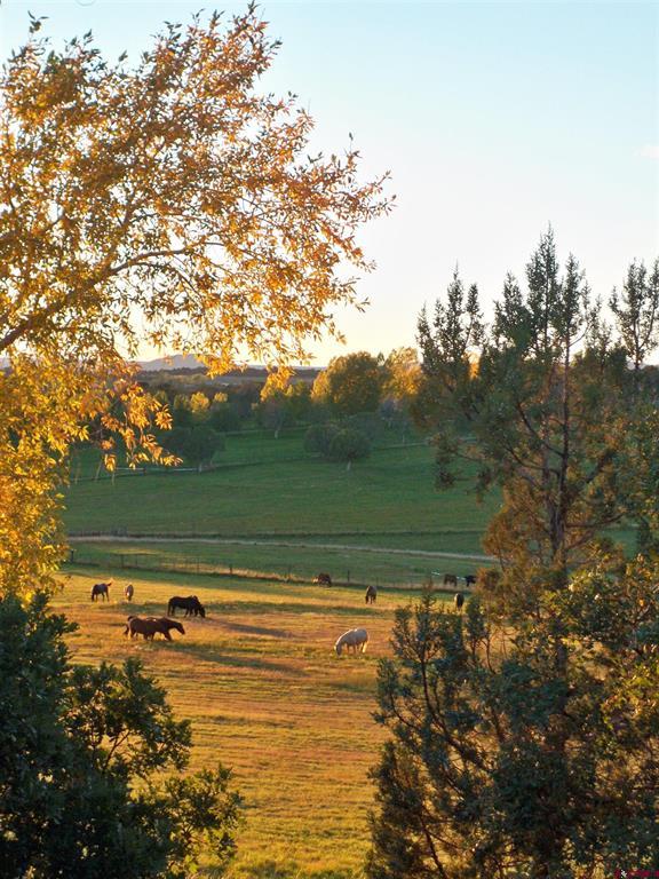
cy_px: 440
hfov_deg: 14.1
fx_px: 2665
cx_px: 330
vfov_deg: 18.7
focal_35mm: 105
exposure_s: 1/100
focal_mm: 18.8
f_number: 5.7
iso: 160
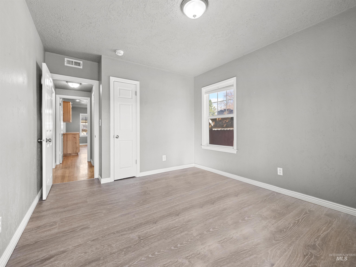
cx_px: 178
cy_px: 134
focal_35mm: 14
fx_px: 144
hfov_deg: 102.1
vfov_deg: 85.7
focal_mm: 7
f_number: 8
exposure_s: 1/8
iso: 400
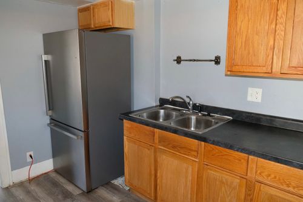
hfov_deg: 67.4
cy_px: 101
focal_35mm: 27
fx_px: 227
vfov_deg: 47.9
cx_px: 152
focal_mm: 18
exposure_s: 1/125
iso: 2500
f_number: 4
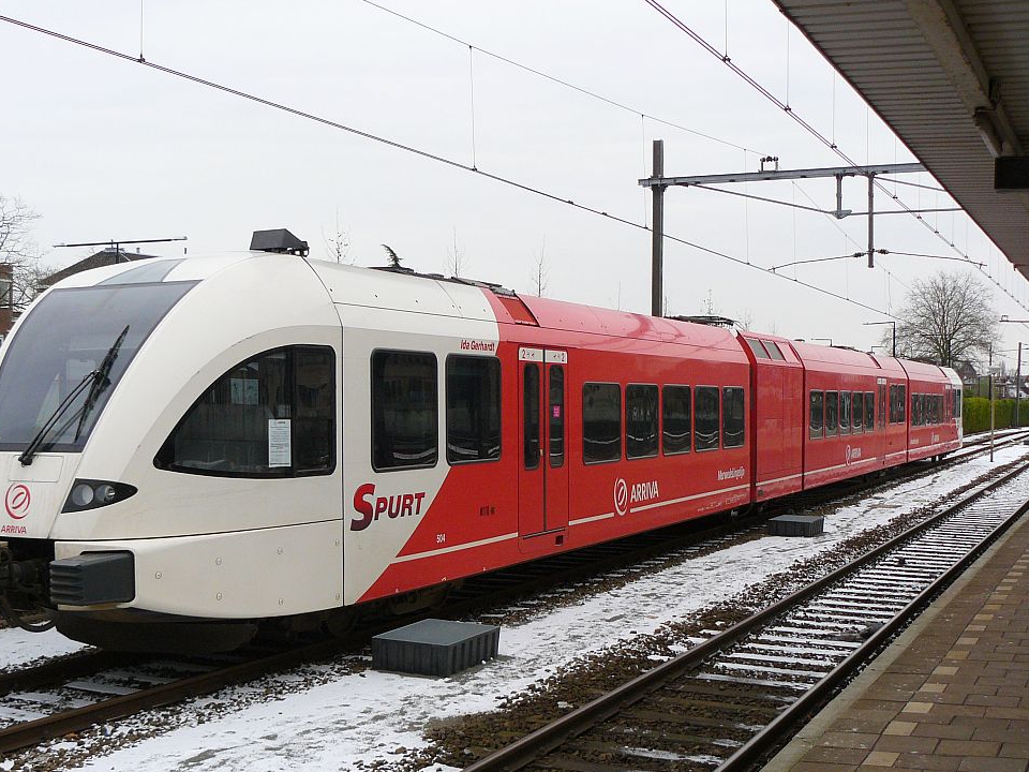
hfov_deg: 42.0
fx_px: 1338
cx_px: 457
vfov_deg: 32.1
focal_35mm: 45
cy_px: 446
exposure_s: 1/100
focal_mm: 6
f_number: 4
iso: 100
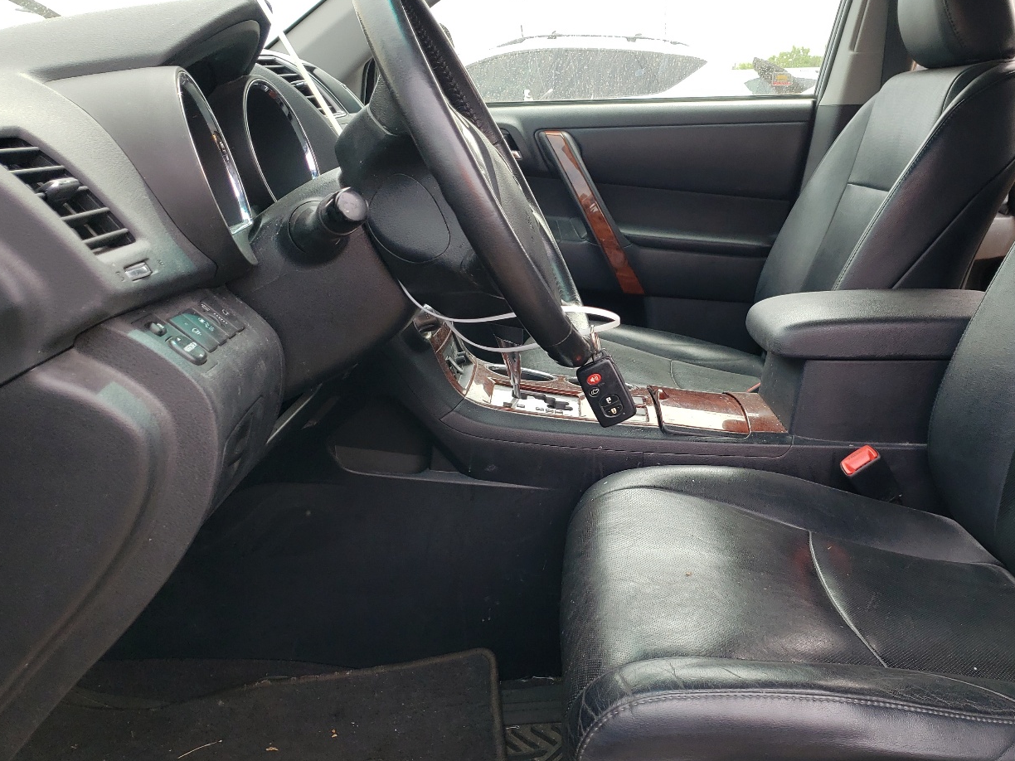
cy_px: 419
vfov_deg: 41.7
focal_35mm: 34
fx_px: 997
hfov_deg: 53.3
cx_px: 641
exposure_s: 1/312
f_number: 1.5
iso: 50
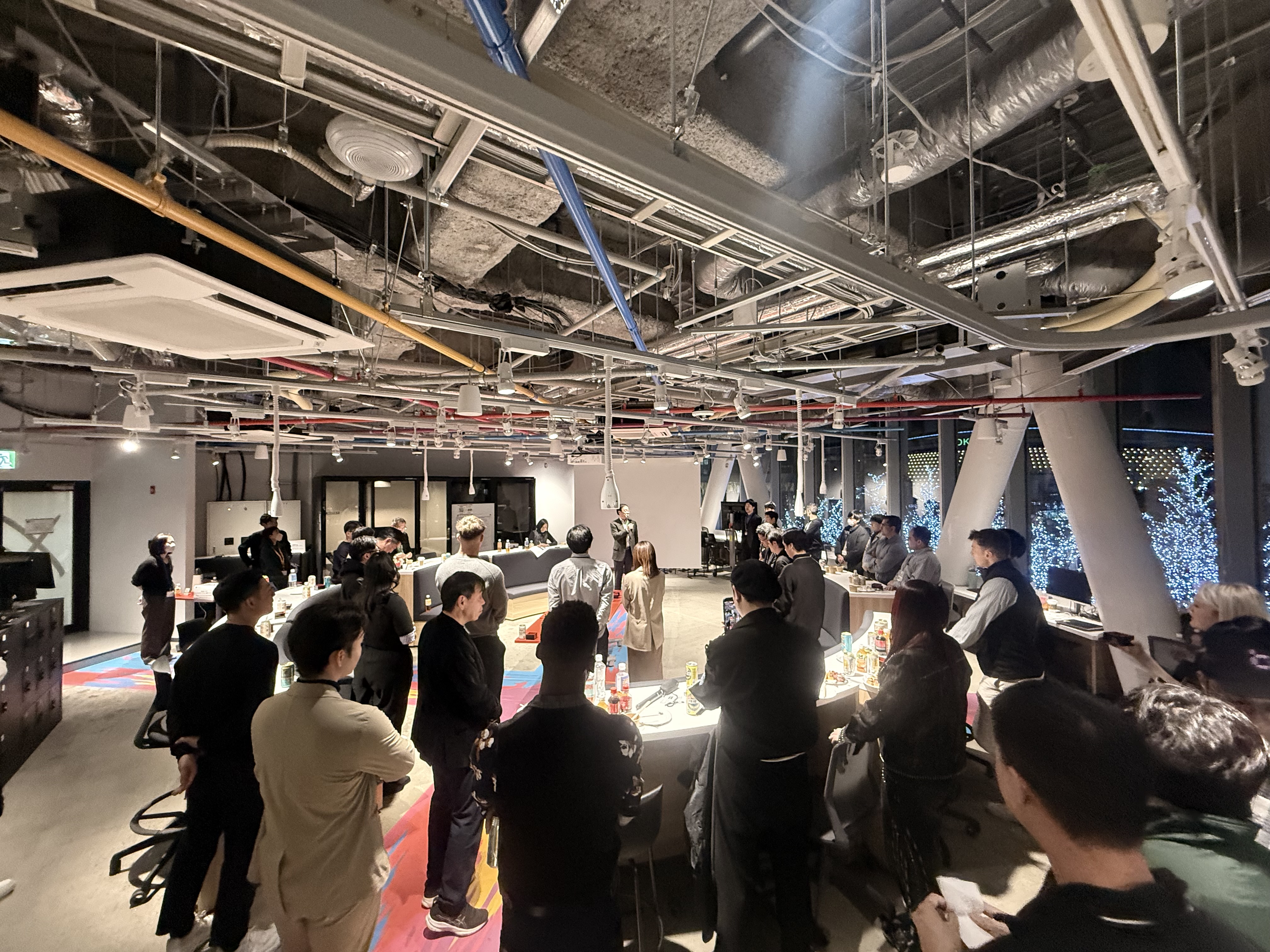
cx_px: 635
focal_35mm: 14
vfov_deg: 85.7
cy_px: 476
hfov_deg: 102.1
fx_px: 514
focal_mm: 2.22
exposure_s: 1/60
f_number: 2.2
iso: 500
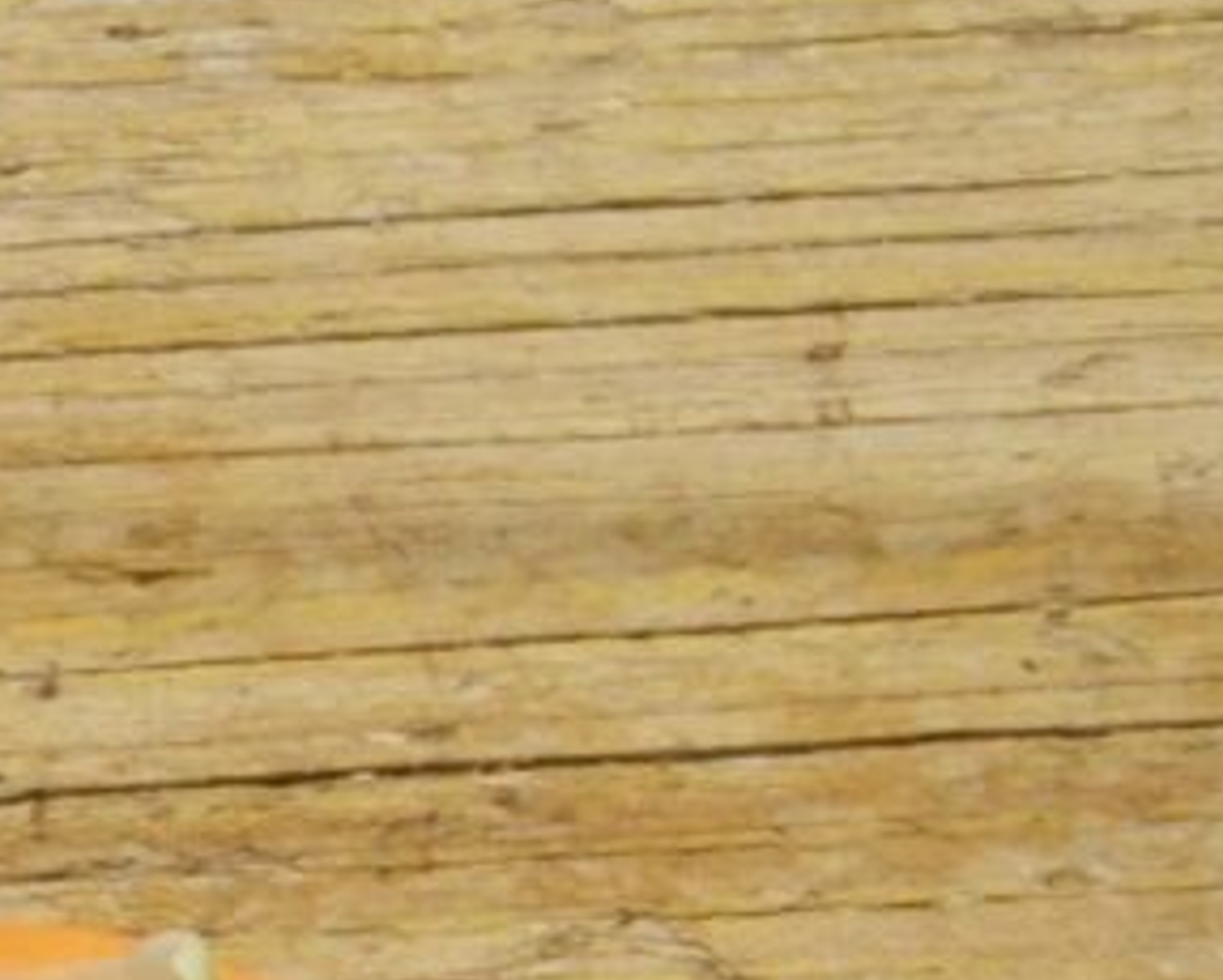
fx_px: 16589
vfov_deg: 3.4
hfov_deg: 4.2
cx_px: -1159
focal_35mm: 458
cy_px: 971
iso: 200
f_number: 36
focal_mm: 80
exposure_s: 1
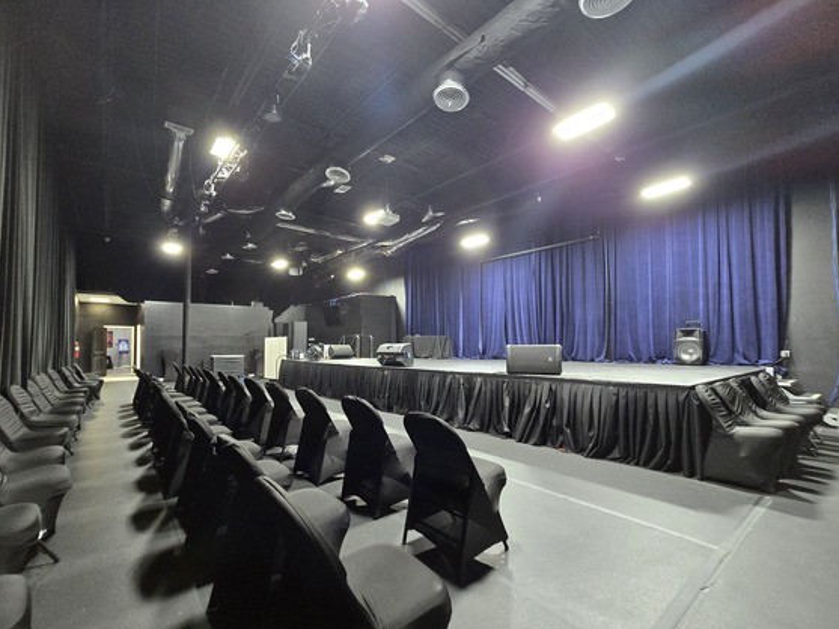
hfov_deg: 101.9
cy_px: 337
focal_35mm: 14
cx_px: 390
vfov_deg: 85.6
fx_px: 339
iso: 800
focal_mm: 2.2
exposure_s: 1/60
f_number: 2.2
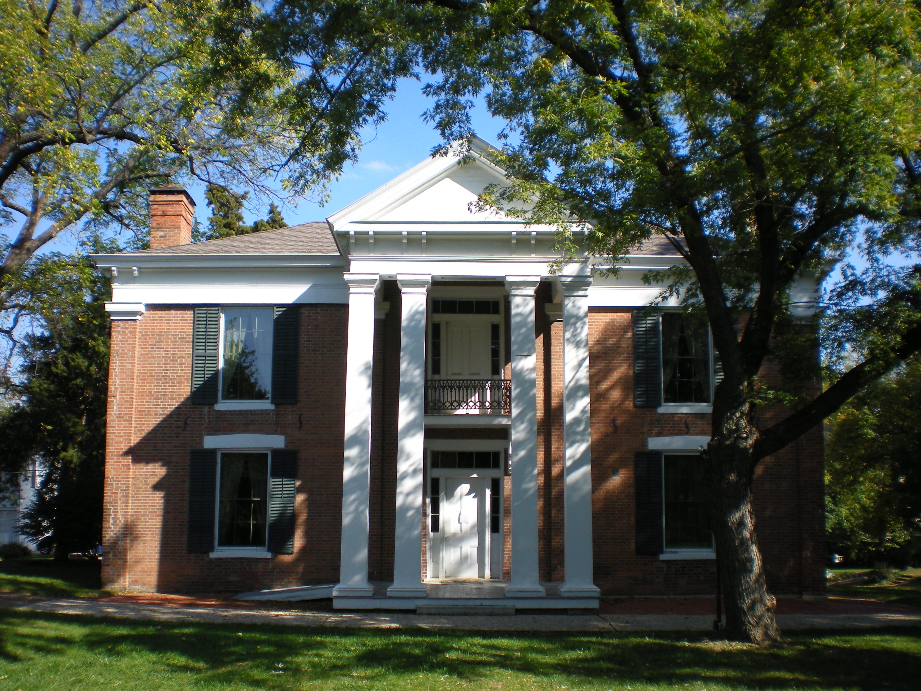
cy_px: 346
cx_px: 460
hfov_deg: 49.0
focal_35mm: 38
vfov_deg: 37.7
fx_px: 1011
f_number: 4.6
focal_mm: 6.3
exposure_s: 1/314
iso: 64
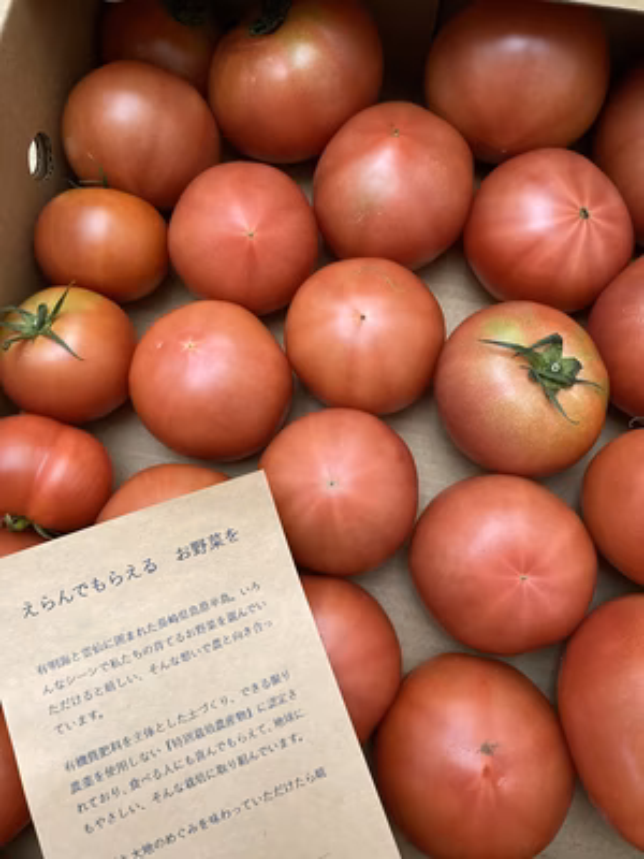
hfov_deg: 53.1
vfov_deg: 67.3
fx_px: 645
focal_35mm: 26
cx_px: 322
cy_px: 430
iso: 500
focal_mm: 4.25
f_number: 1.8
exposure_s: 1/40
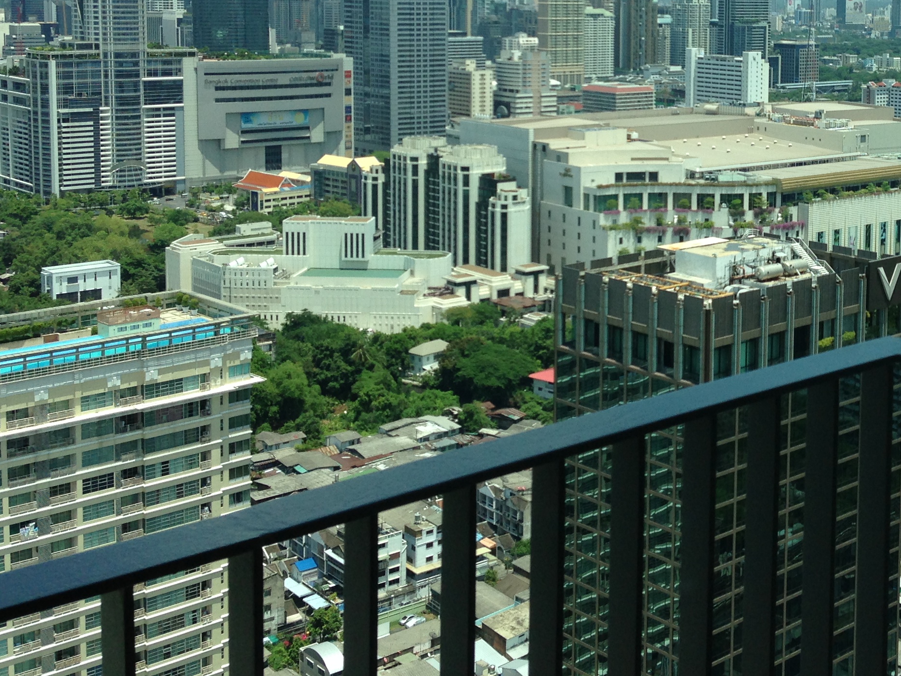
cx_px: 736
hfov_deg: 32.2
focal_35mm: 58
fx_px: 1510
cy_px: 131
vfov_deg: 24.8
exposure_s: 1/1323
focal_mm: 4.13
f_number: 2.4
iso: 50
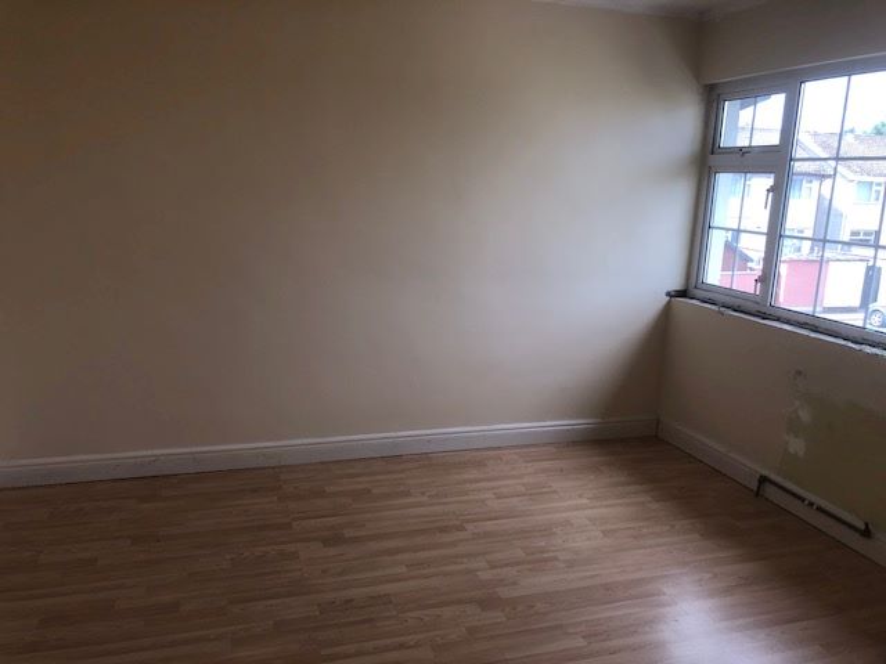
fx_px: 717
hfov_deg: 63.4
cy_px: 332
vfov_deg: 49.7
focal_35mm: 28
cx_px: 443
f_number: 1.8
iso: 20
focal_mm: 3.99
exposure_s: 1/172
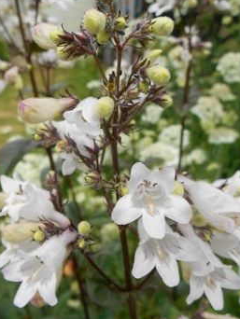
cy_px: 190
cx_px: 125
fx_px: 351
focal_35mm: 38
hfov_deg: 37.8
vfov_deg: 48.7
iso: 280
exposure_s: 1/250
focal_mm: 4.7
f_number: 3.4
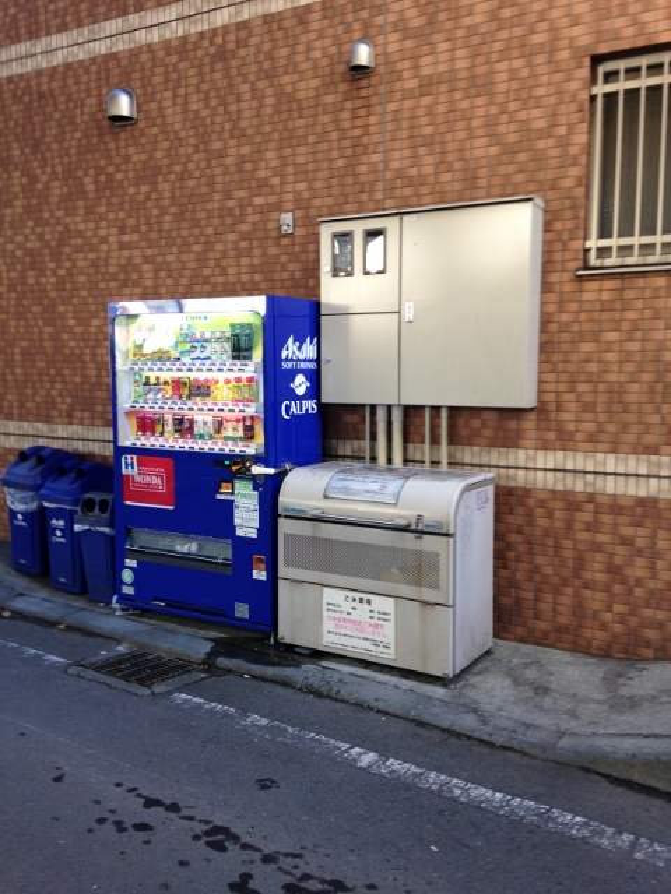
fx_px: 853
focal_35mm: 33
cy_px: 447
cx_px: 336
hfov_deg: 42.9
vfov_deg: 55.4
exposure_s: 1/60
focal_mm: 4.12
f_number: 2.4
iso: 50
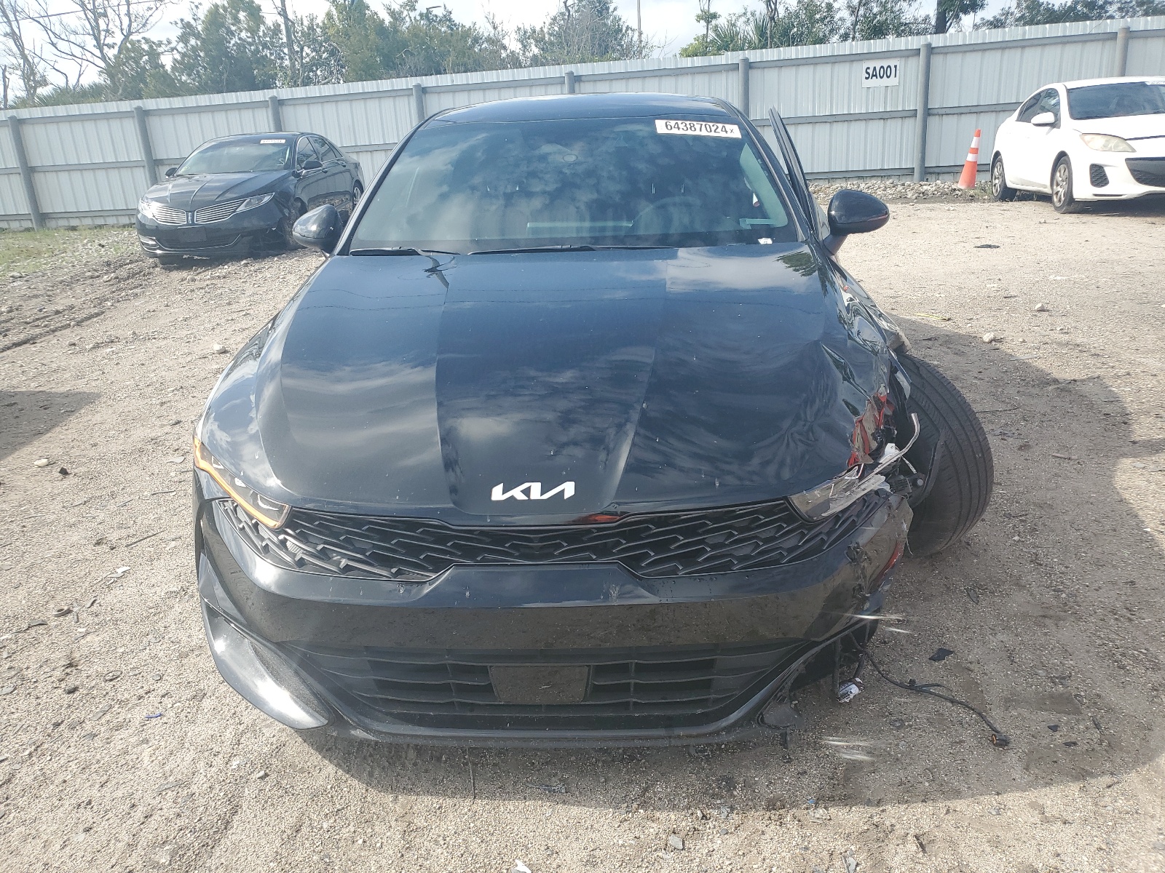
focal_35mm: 26
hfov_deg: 67.3
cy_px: 436
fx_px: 875
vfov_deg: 53.1
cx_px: 582
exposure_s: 1/1667
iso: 50
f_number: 1.5
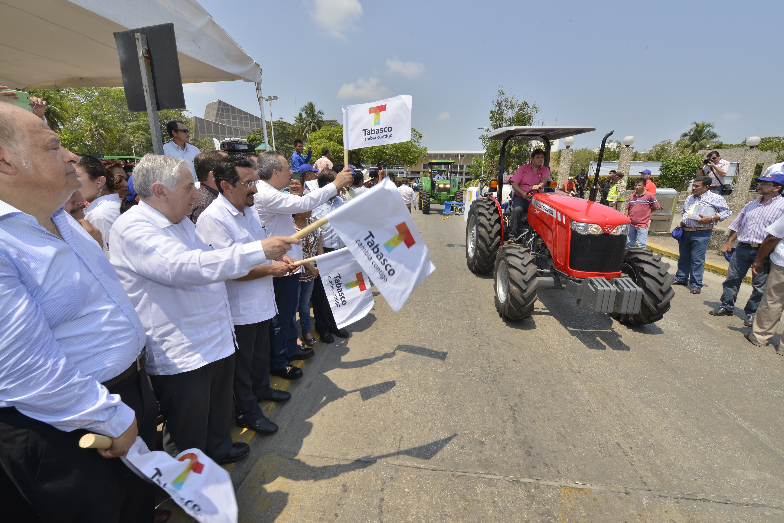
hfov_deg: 104.2
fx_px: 305
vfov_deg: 81.2
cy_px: 262
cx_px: 392
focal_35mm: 14
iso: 250
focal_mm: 14
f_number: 13
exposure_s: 1/320
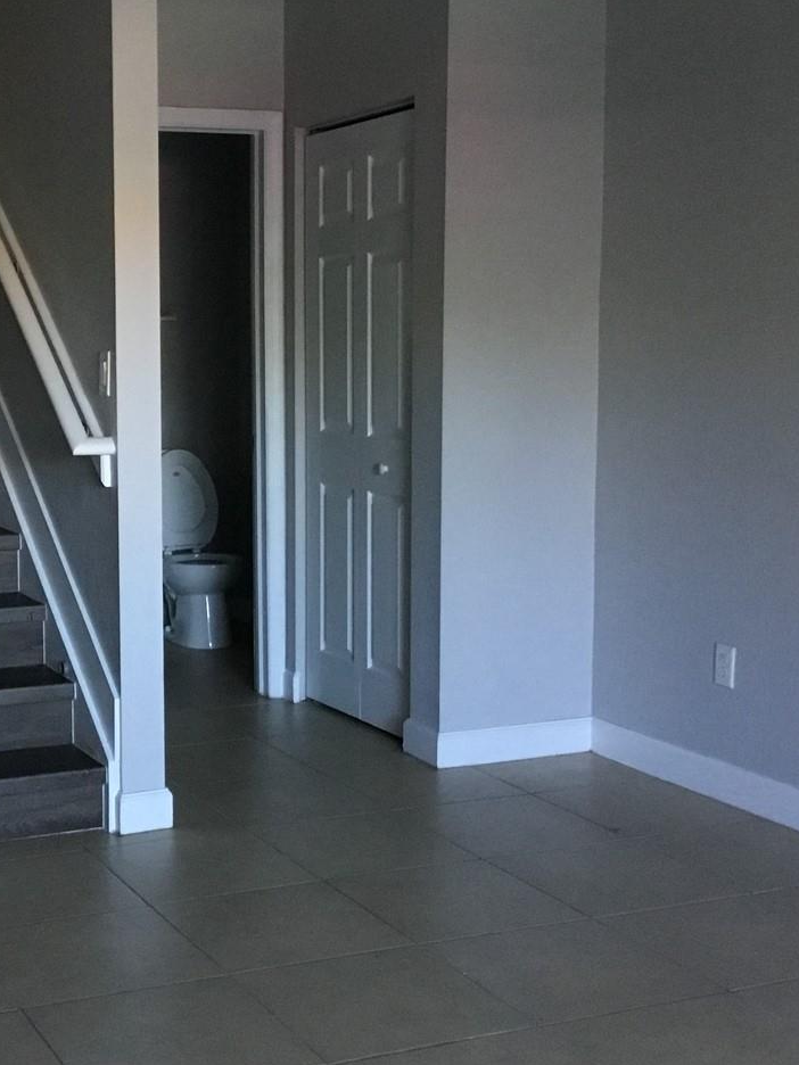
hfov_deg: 27.0
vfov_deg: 36.2
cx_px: 154
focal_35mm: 53
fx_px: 1631
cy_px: 513
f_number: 2.4
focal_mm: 3.3
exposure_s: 1/24
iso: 200
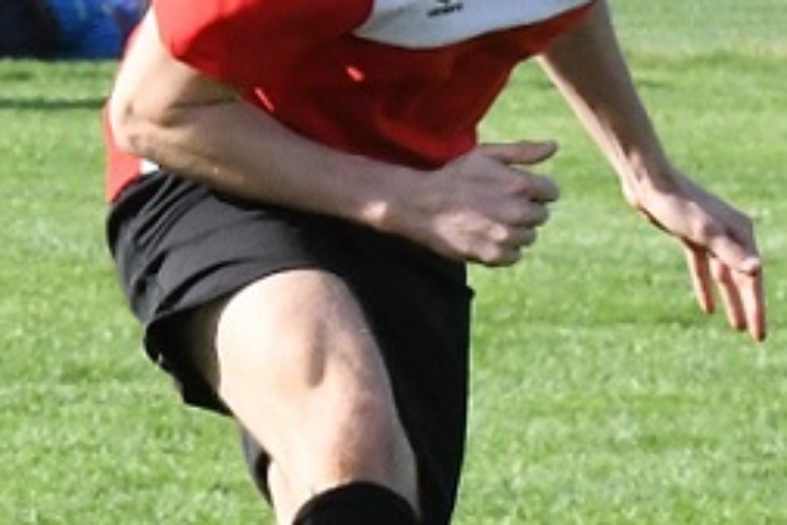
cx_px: 759
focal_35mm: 769
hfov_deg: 2.7
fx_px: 16820
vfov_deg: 1.8
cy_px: 334
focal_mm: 140
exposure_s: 1/1000
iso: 3200
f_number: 16
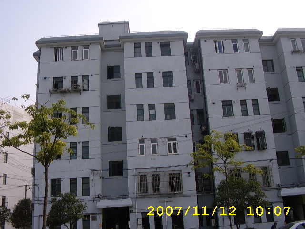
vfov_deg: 46.8
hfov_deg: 60.0
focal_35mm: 30
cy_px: 114
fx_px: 264
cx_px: 152
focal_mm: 5.8
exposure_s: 1/545
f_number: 4.1
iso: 71
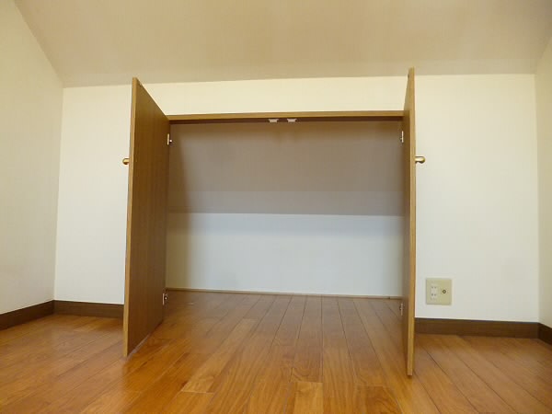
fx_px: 383
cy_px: 207
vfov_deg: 56.8
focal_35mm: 24
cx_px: 276
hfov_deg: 71.6
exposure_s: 1/60
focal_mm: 4.3
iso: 400
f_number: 2.5
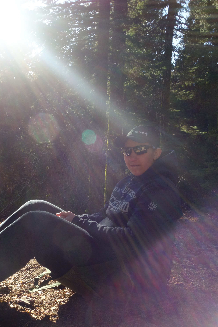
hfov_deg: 35.9
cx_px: 109
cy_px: 164
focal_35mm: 37
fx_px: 336
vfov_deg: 51.9
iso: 125
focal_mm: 13.75
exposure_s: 1/30
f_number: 8
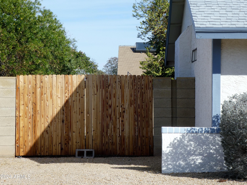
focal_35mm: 106
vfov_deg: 14.0
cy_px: 92
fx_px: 756
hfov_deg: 18.6
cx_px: 124
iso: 80
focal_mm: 19
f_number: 5.1
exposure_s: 1/320
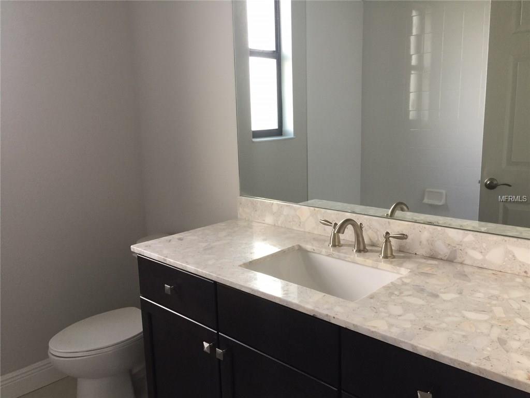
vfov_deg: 48.2
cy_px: 199
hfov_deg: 61.7
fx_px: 444
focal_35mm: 29
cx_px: 265
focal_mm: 4.15
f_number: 2.2
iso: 50
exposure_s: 1/30
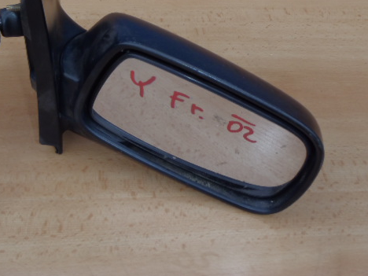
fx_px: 553
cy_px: 90
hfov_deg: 36.5
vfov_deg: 27.8
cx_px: 130
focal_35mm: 52
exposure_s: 1/40
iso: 100
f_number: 4.6
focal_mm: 6.83
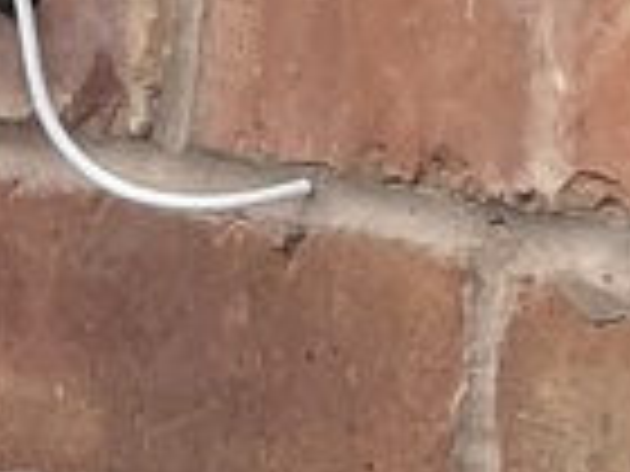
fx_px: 3604
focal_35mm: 198
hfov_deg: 9.8
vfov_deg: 5.8
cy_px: -1755
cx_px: 806
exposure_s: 1/842
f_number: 1.6
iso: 32
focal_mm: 4.2
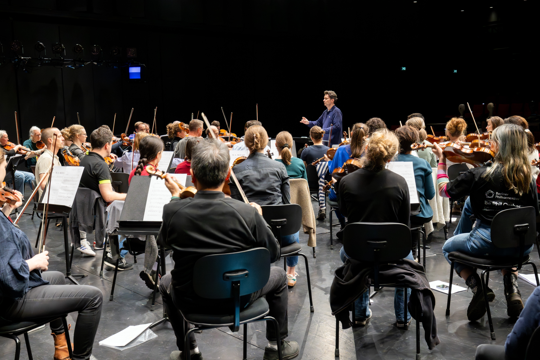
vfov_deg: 35.9
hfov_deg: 51.9
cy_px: 180
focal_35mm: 37
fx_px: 555
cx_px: 270
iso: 5000
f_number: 7.1
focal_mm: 37
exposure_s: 1/125
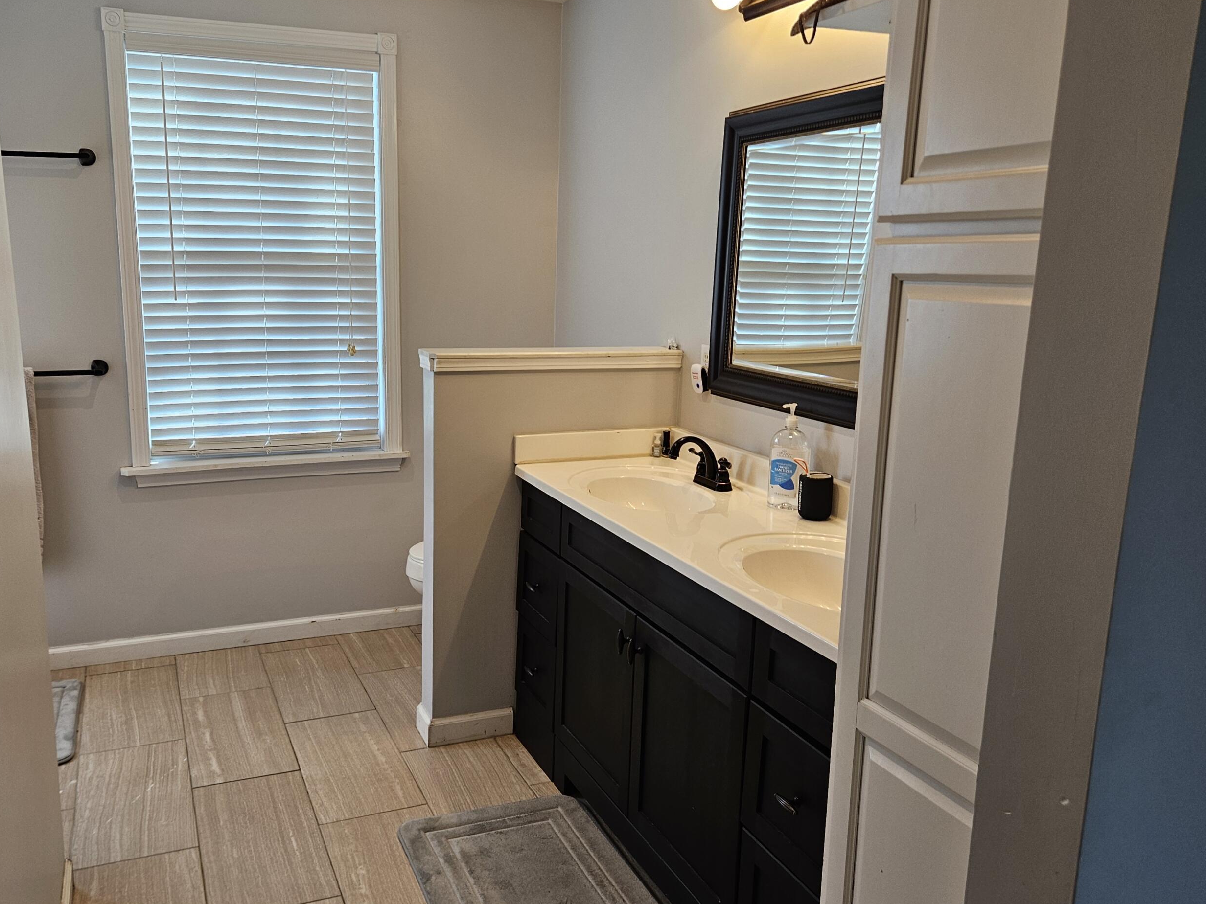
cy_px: 466
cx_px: 502
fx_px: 976
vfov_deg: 49.7
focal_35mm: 28
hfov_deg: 63.0
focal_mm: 5.4
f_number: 1.8
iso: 125
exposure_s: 1/120
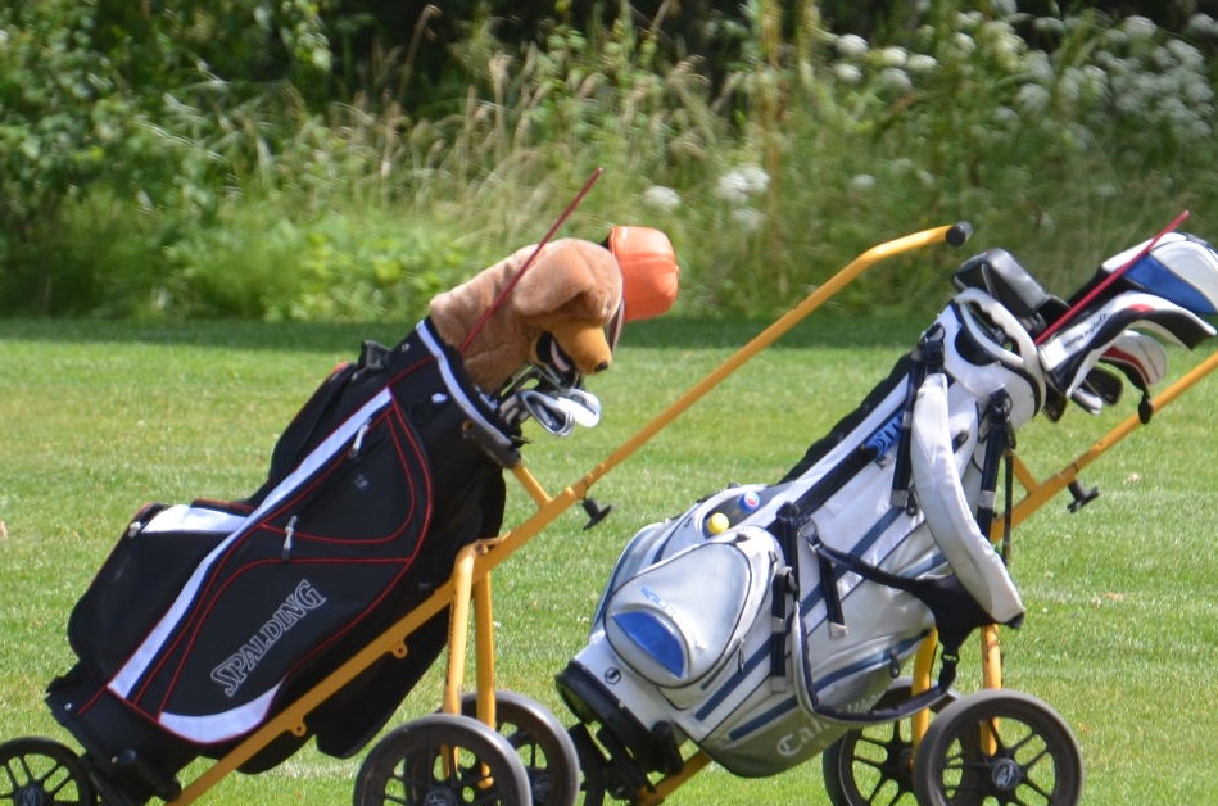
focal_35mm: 1052
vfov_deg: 1.3
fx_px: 35509
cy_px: 384
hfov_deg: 2.0
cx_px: 836
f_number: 5.6
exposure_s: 1/500
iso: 320
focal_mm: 270
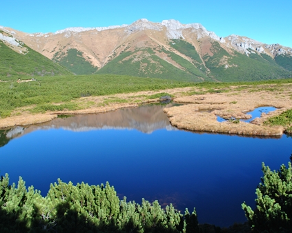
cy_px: 114
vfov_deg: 44.5
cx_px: 156
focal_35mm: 33
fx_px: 285
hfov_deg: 54.2
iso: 200
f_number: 10
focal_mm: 18
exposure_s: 1/200
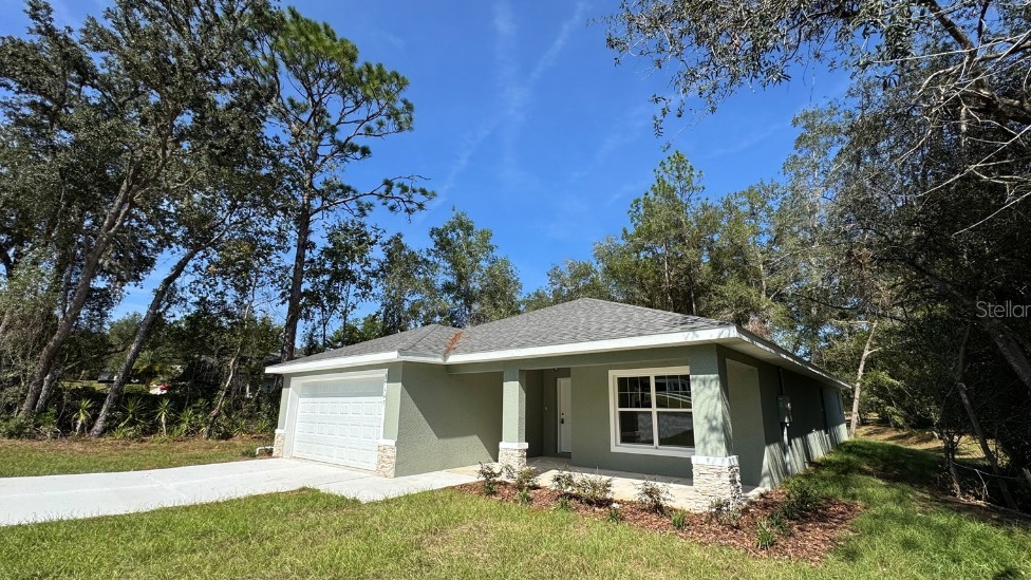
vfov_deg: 67.0
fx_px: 437
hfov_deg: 99.3
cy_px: 308
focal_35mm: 16
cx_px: 535
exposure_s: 1/1672
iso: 40
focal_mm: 2.22
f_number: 2.2
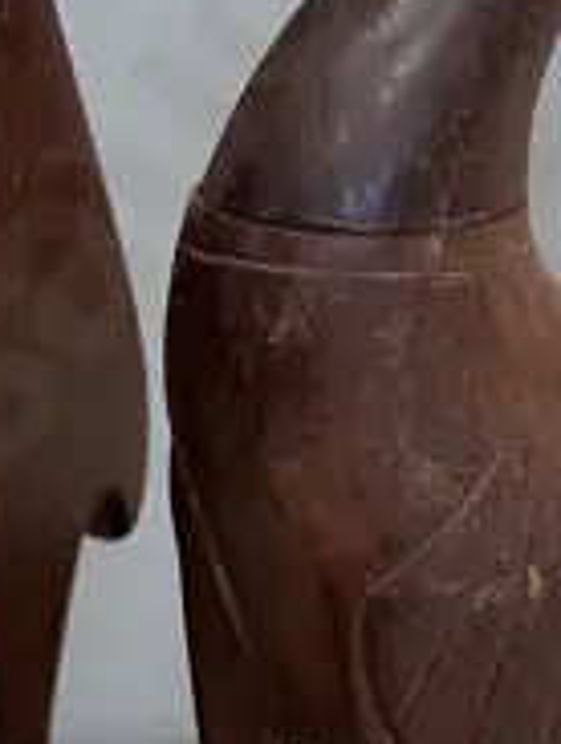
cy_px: 435
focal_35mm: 134
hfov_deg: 11.0
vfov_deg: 14.7
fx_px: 2885
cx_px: -57
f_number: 1.78
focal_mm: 6.86
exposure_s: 1/100
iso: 200
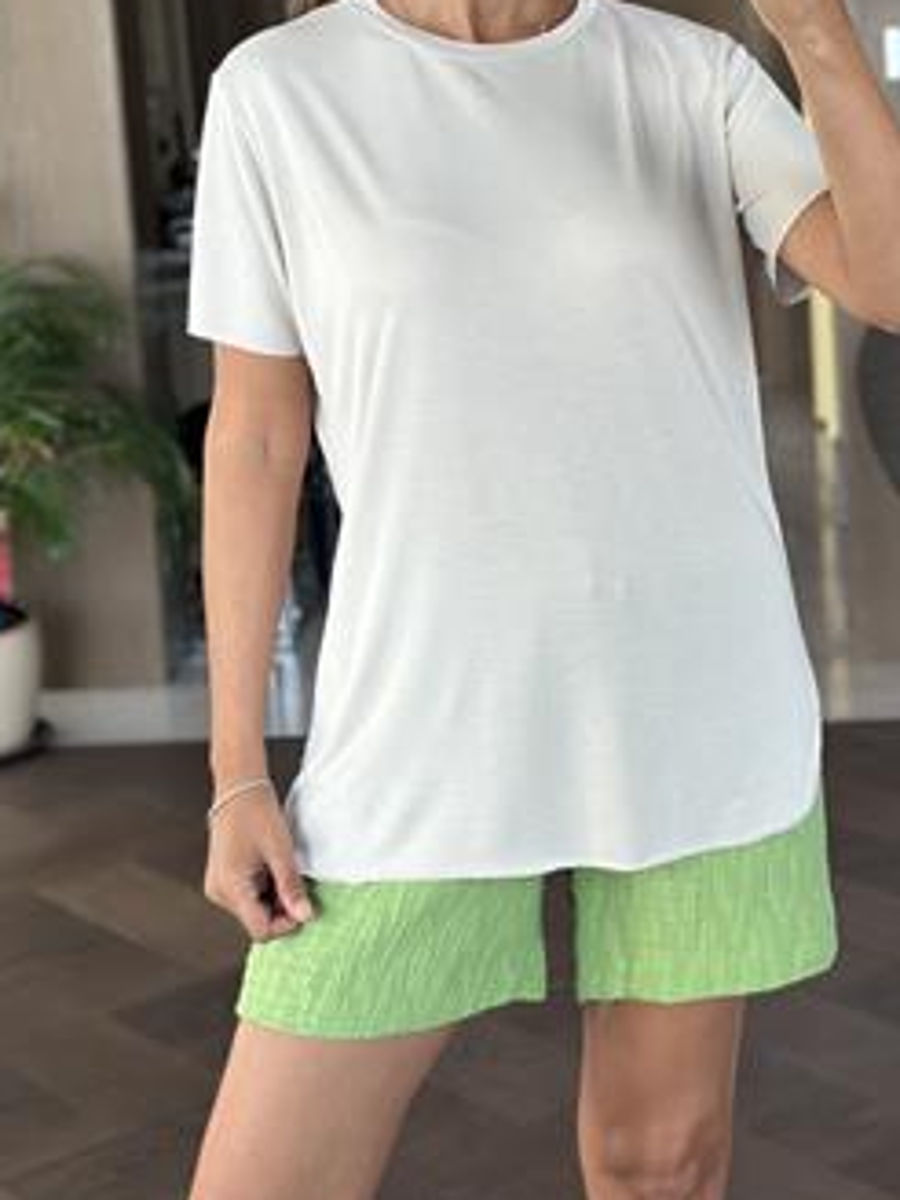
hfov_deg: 19.9
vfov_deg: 26.1
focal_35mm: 74
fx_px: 2565
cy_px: 355
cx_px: 549
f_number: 1.78
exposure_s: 1/100
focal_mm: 6.86
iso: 125
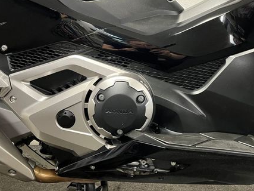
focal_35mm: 39
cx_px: 169
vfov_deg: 36.1
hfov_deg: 47.1
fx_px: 286
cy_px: 51
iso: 400
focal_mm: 5.1
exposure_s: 1/50
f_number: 1.6
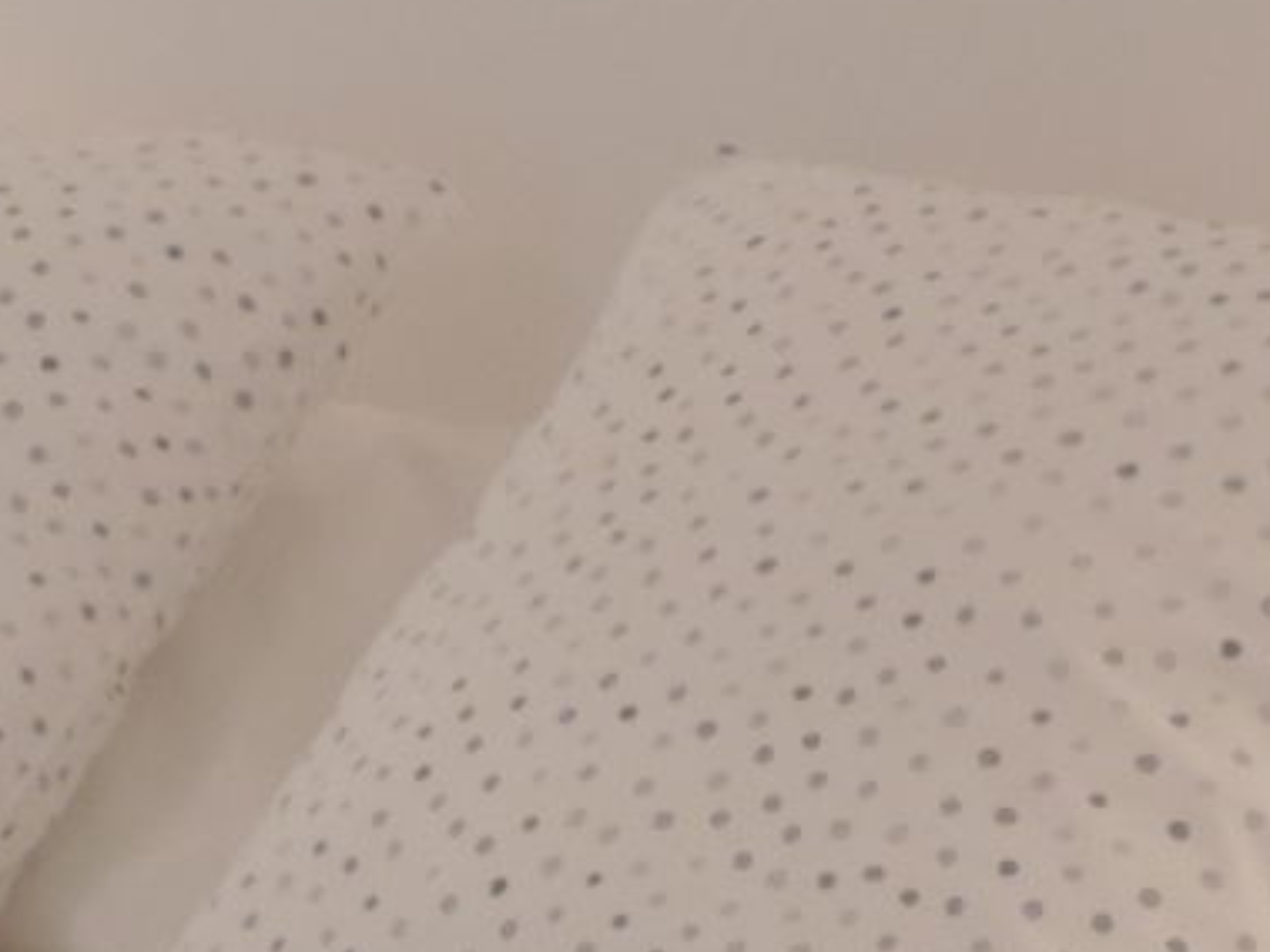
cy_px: 1264
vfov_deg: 8.6
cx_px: 881
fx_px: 6198
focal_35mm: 169
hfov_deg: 11.7
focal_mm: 7.1
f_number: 3.3
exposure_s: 1/30
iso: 400
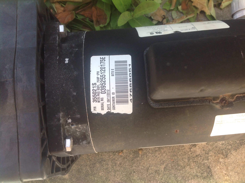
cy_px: 92
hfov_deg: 52.7
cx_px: 122
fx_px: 247
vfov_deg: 40.6
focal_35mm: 35
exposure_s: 1/176
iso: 50
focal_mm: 4.28
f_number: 2.4
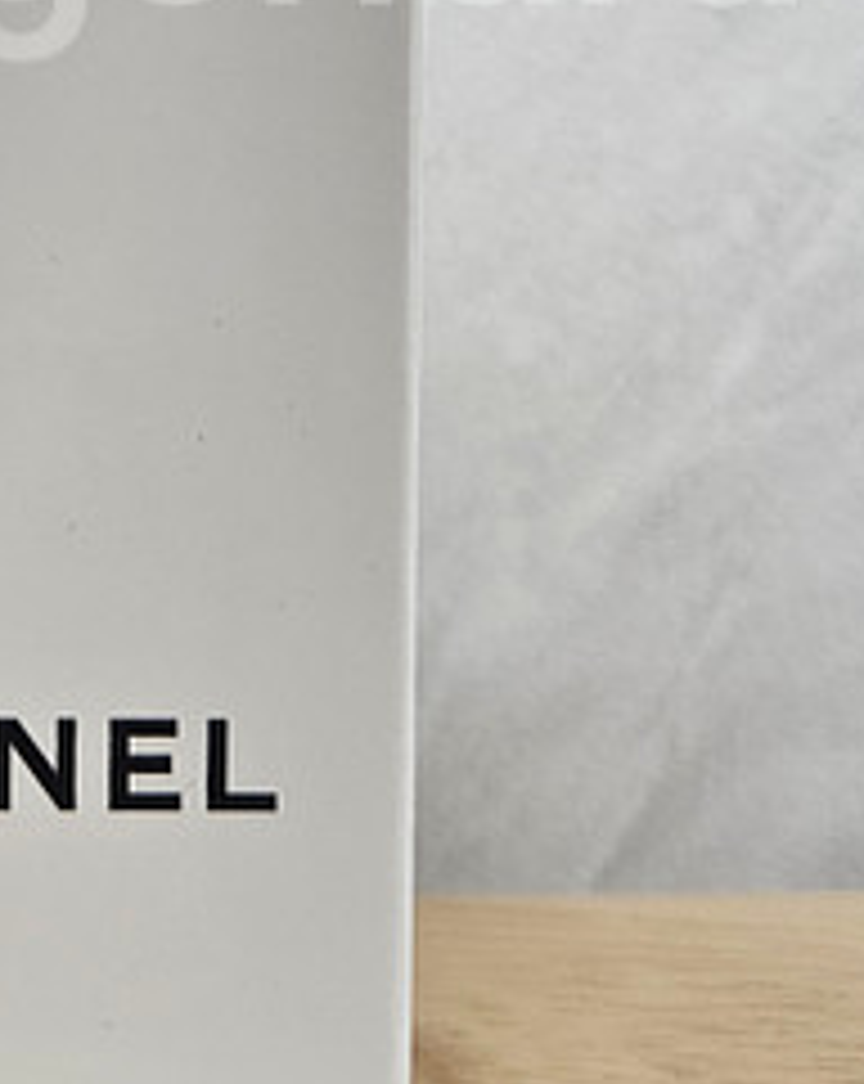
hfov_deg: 21.1
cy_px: -67
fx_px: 2243
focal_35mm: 70
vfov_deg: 25.5
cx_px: -2
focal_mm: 5.4
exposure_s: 1/120
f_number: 1.8
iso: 250
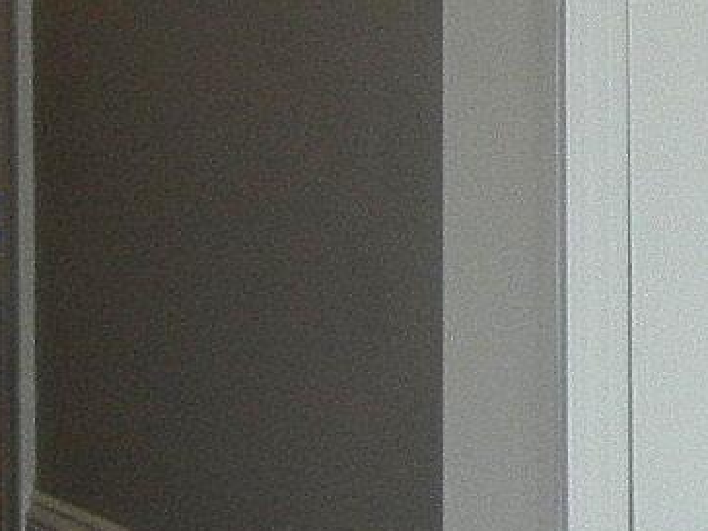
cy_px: -407
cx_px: 1441
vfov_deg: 8.5
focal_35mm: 169
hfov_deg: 10.7
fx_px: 3457
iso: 160
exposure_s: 1/166
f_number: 3.5
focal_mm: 5.4
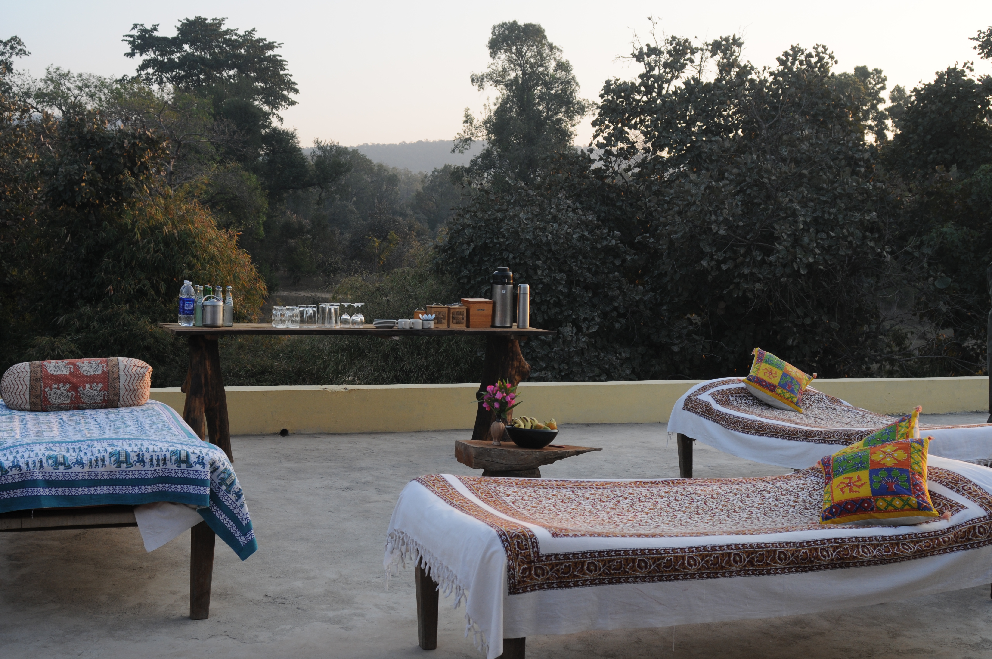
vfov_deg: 31.8
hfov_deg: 46.4
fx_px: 1156
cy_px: 330
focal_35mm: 42
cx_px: 496
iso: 200
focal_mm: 28
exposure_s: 1/160
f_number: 6.3
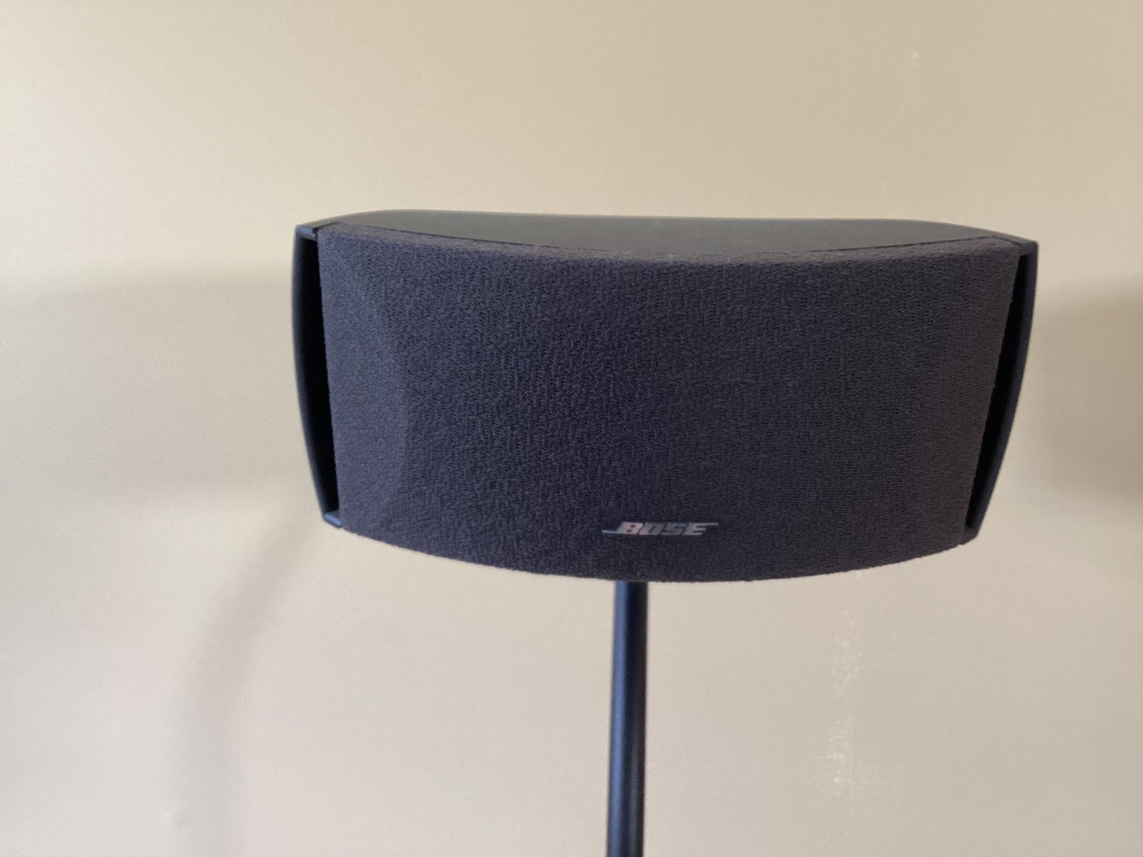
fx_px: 1024
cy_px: 428
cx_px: 572
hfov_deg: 58.3
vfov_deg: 45.4
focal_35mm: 31
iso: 250
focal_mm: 3.3
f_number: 2.4
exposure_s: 1/60
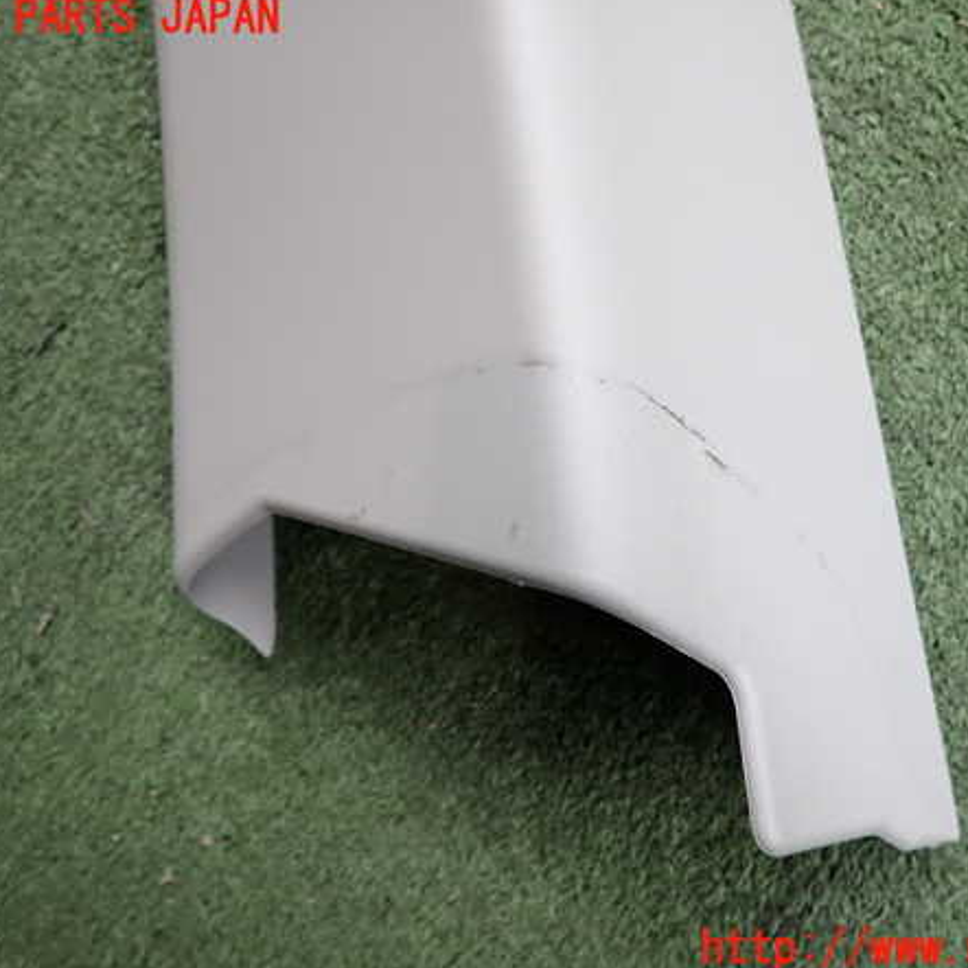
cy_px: 484
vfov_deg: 54.0
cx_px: 539
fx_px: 949
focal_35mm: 30
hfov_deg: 53.9
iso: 100
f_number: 2
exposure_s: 1/125
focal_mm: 4.5
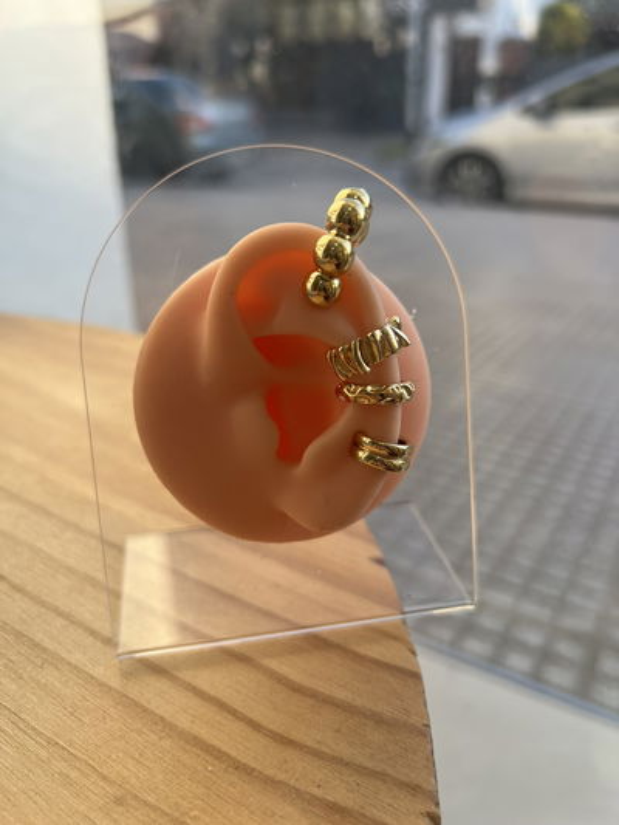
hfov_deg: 53.1
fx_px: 620
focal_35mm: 26
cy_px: 412
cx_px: 310
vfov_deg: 67.3
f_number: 1.5
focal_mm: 5.7
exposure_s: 1/650
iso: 50
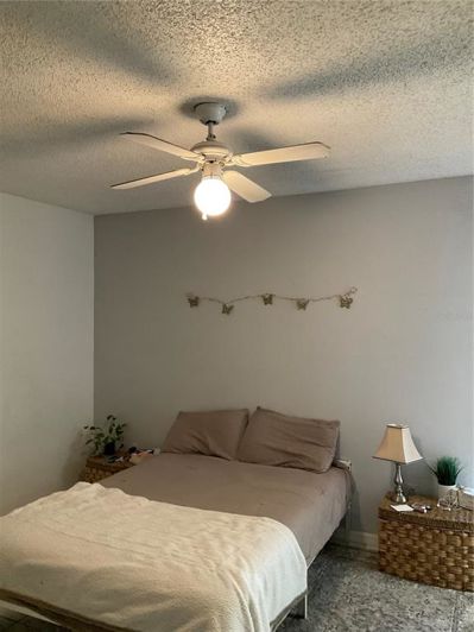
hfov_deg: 48.2
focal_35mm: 29
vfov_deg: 61.7
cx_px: 237
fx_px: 529
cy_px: 316
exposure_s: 1/60
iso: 250
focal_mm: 3
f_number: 1.8
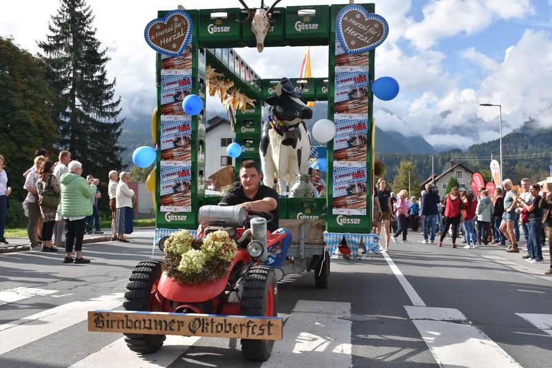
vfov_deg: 36.9
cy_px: 184
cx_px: 276
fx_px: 552
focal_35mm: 36
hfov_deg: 53.1
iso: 400
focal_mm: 24
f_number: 11
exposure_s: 1/500
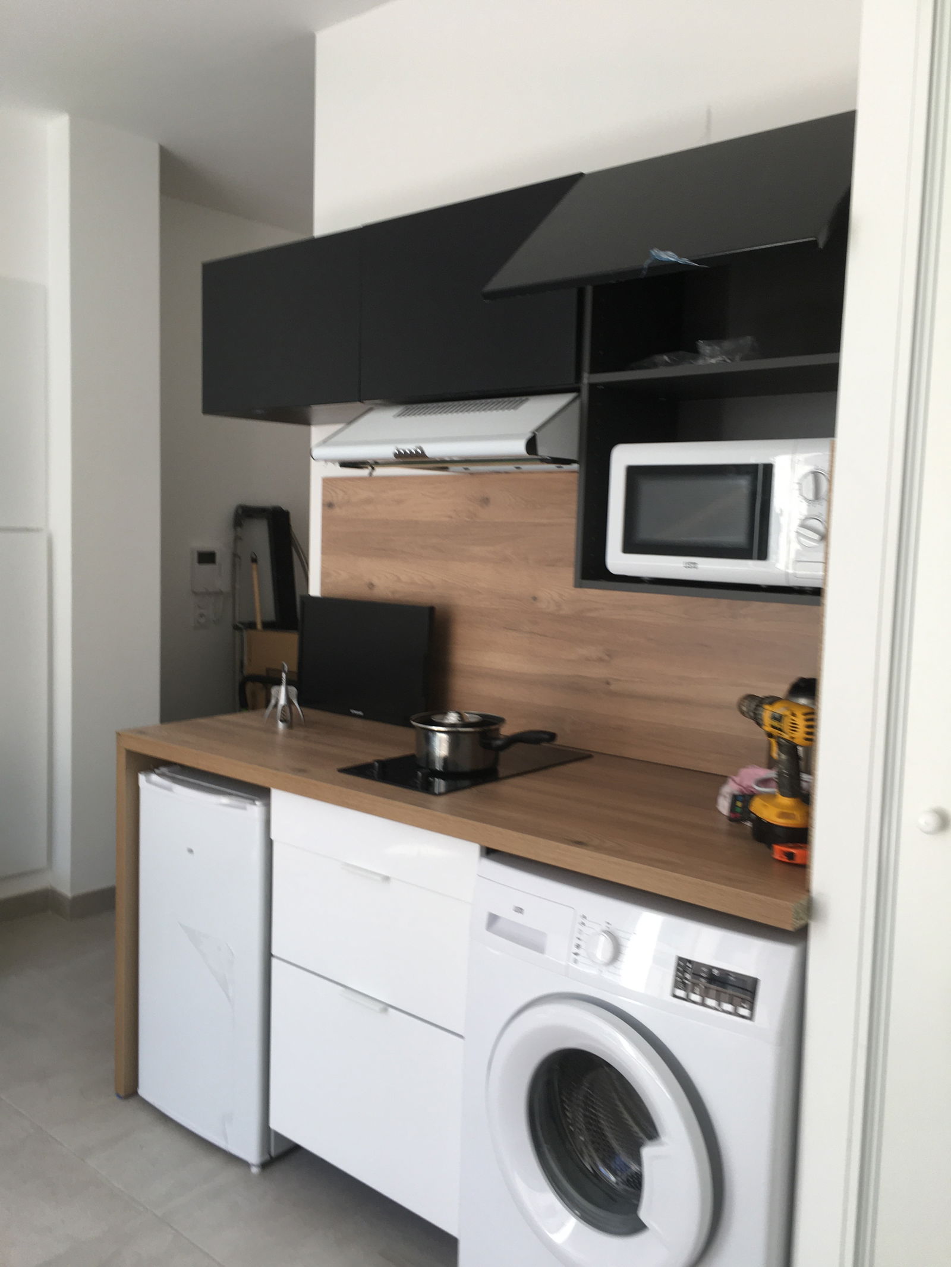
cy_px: 634
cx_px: 476
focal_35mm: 29
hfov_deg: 48.2
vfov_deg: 61.7
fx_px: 1062
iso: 32
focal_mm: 4.15
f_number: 2.2
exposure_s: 1/100
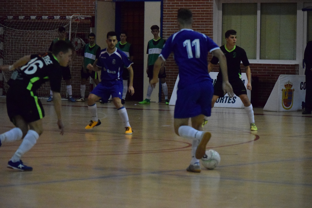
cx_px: 156
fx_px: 1430
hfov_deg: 12.5
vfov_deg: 8.3
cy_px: 104
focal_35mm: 165
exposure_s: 1/1250
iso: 12800
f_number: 5
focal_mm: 110
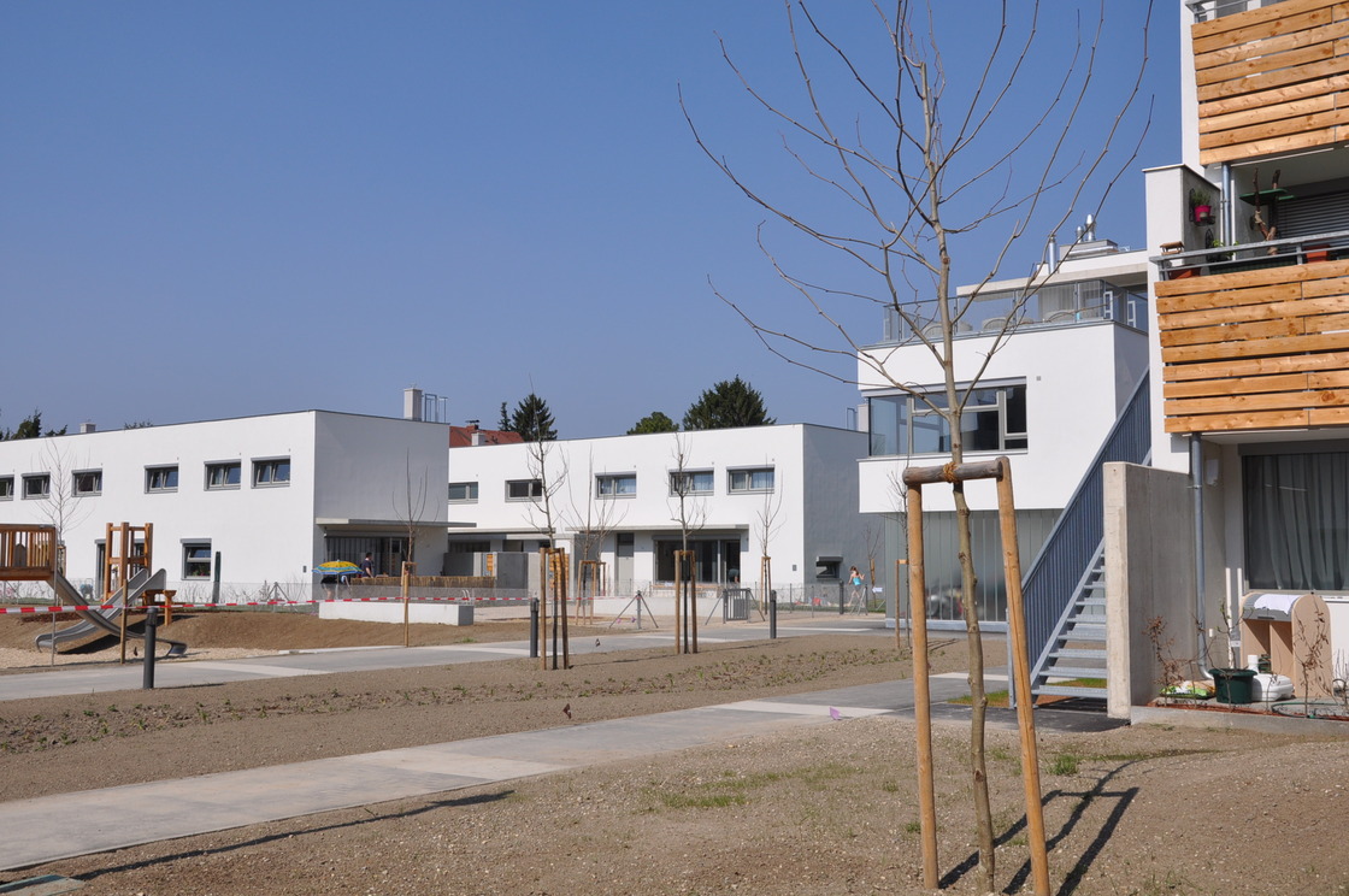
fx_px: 1404
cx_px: 674
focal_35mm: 38
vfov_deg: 35.4
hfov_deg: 51.3
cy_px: 448
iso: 200
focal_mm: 25
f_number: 11
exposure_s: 1/500
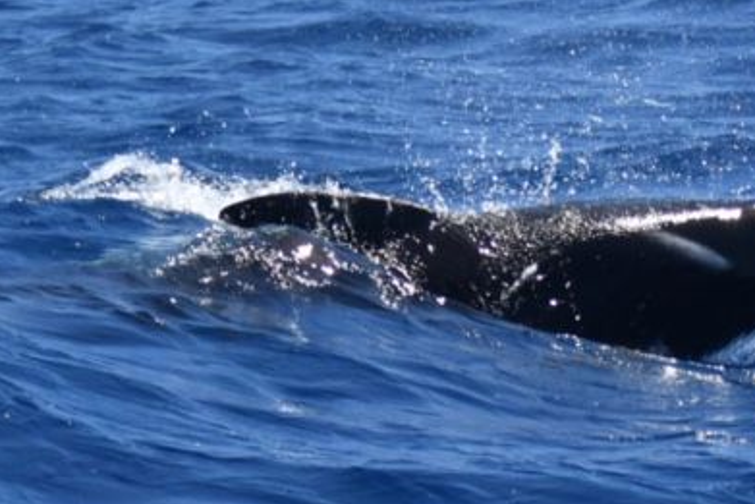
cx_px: 660
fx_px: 7930
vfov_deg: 3.6
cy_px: 451
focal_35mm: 378
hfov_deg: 5.4
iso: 1100
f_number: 5.3
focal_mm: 185
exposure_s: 1/8000
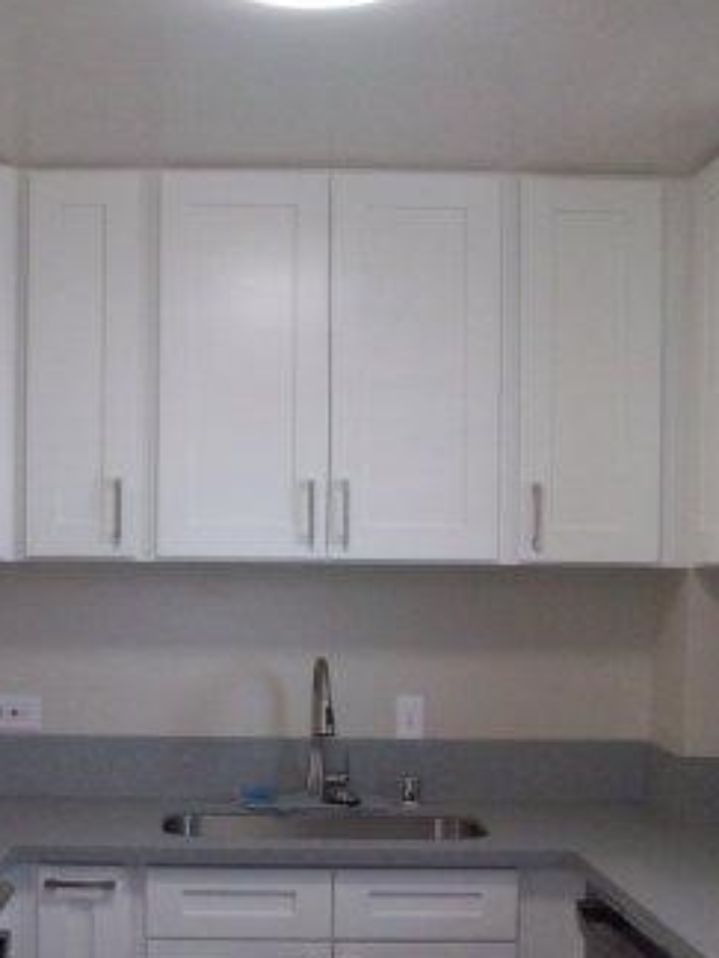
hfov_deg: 30.8
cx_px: 302
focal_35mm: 47
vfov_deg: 40.0
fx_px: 1302
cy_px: 630
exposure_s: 1/128
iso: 231
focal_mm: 5.7
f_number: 2.8
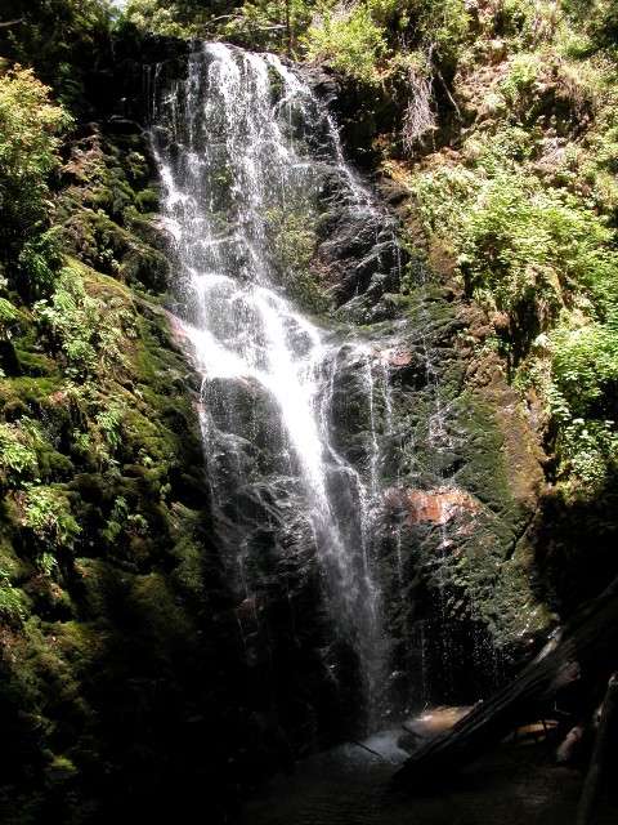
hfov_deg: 41.8
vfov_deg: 54.0
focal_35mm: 34
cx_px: 309
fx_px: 809
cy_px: 412
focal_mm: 8.9
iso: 100
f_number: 4.5
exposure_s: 1/132
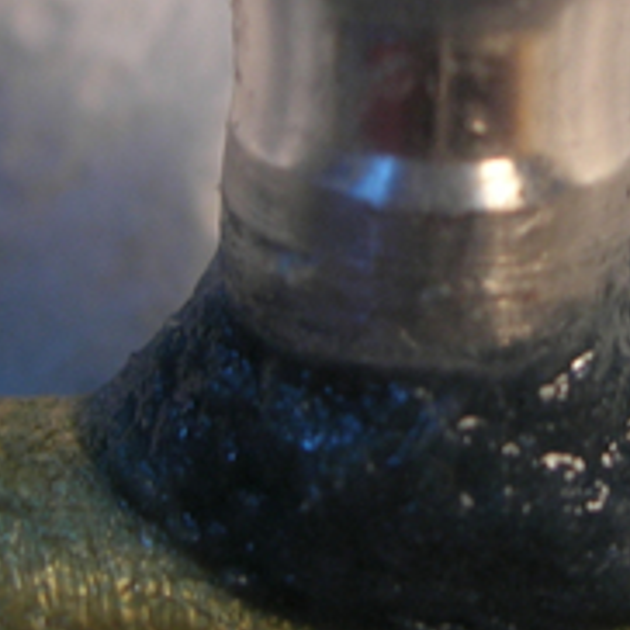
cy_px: 197
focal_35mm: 118
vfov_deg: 14.7
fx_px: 2430
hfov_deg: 14.7
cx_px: 540
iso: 64
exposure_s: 1/29.2
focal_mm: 7.8
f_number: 2.8
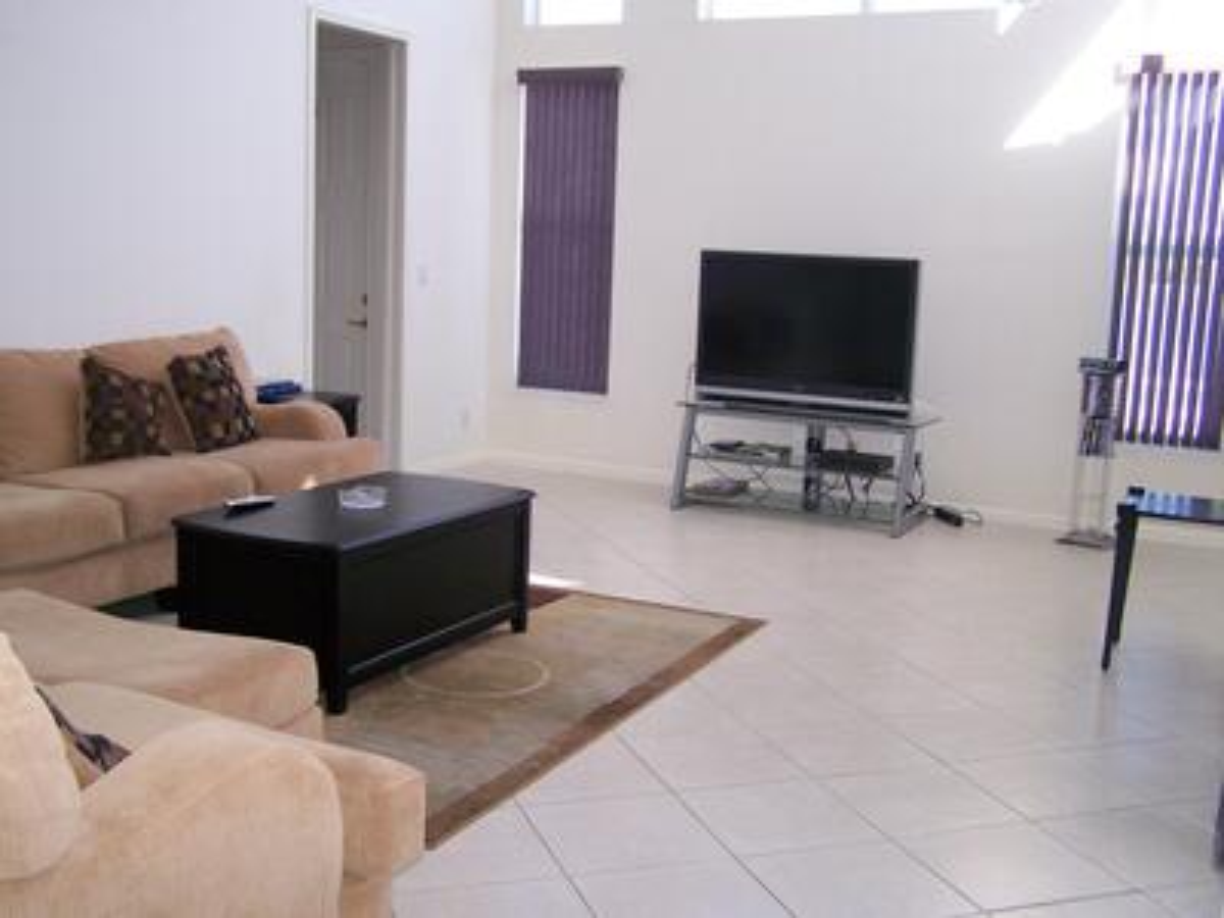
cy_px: 459
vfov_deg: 37.7
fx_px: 1344
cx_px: 612
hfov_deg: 49.0
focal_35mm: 38
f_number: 2.8
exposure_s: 1/60
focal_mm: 6.3
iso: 160
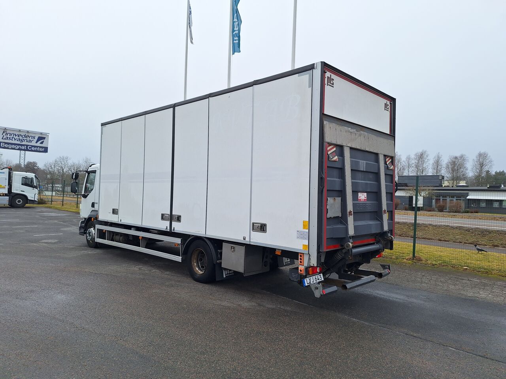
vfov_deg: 58.9
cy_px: 190
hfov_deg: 73.9
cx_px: 253
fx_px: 336
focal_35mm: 23
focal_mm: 5.54
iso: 40
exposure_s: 1/1770
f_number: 1.8
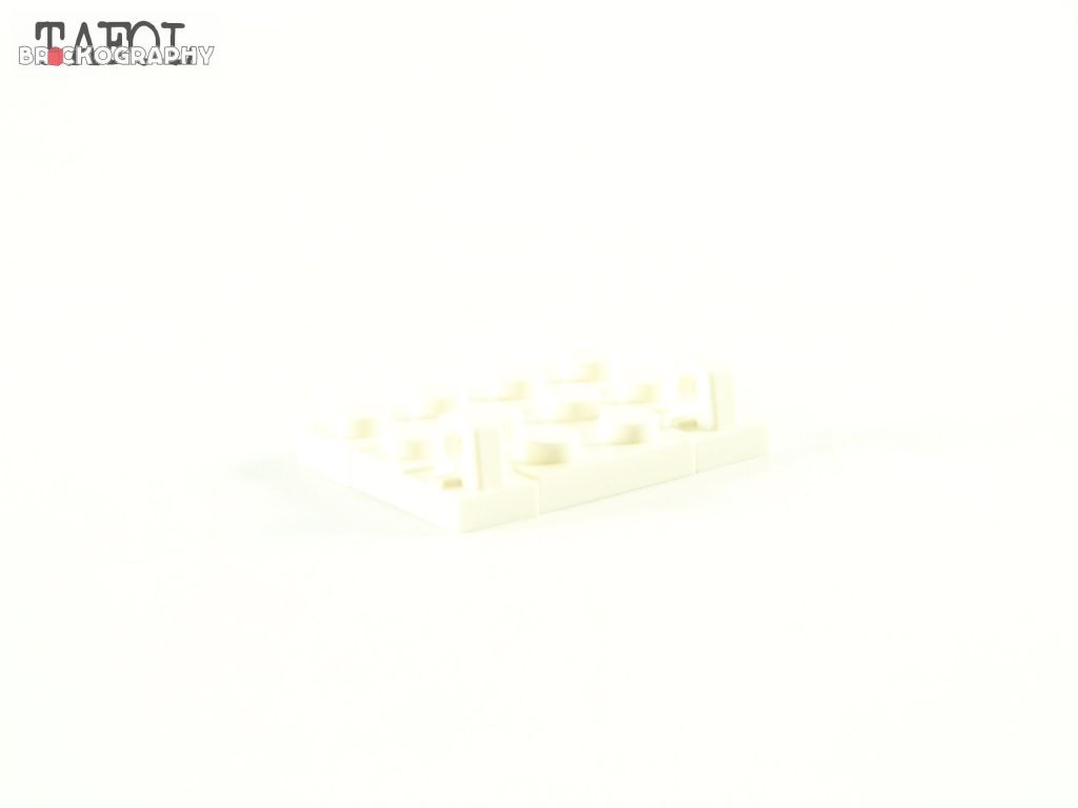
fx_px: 3644
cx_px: 539
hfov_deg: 16.8
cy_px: 404
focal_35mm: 117
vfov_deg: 12.7
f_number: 3.6
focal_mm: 19.4
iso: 400
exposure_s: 1/60
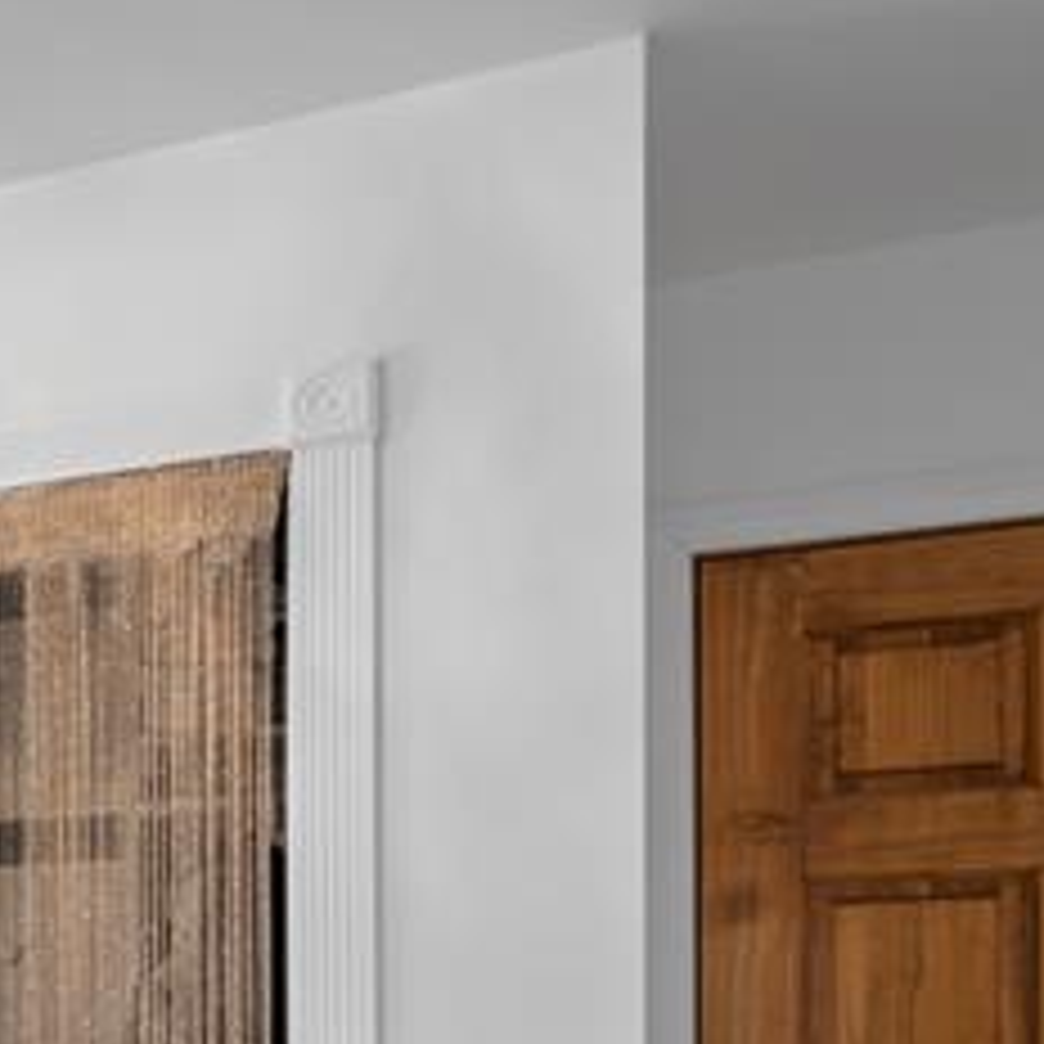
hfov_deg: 19.6
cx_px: -918
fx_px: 2047
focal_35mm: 60
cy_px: 1228
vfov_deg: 25.8
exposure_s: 1.3
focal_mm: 16
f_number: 9
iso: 250
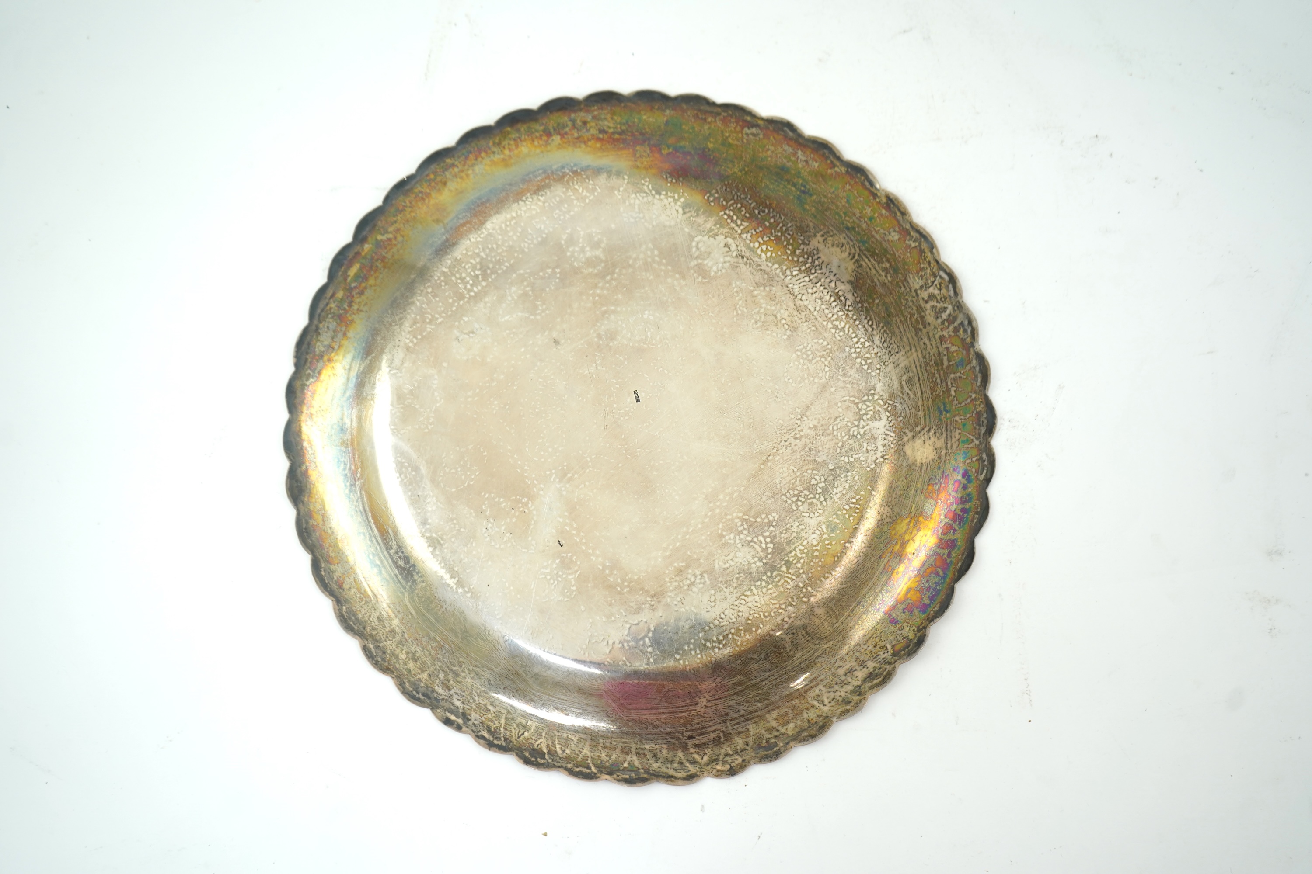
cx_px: 656
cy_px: 437
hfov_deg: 55.8
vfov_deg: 38.9
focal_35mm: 34
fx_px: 1239
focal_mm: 34
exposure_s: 1/125
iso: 500
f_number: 4
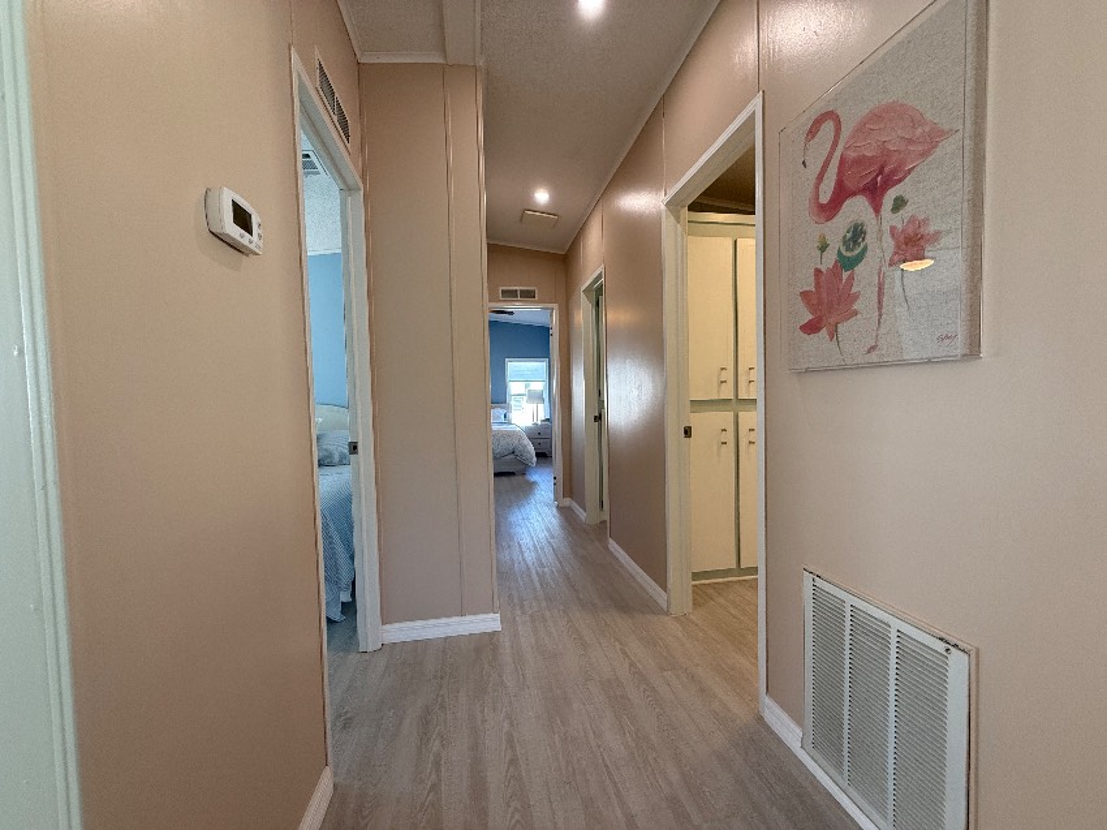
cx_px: 554
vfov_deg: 85.6
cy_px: 415
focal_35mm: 14
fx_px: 448
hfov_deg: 102.1
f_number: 2.2
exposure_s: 1/120
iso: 160
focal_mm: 2.22
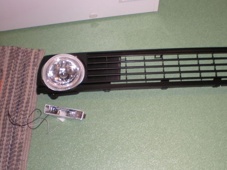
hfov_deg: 35.1
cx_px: 157
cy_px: 71
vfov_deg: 27.0
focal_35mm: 54
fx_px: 354
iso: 115
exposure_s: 1/60
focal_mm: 6.3
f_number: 3.1
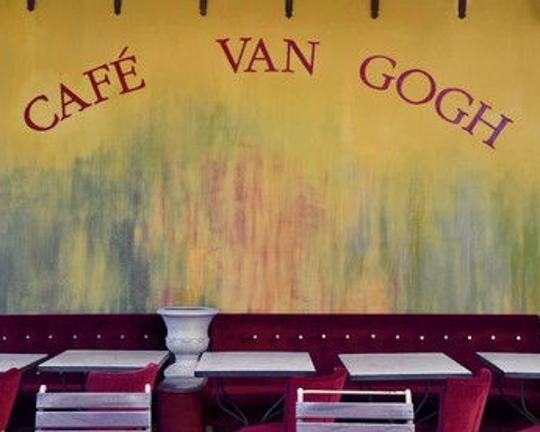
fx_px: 767
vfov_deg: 31.5
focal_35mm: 48
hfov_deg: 38.8
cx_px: 249
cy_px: 216
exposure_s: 1/100
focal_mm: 42
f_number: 6.3
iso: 800
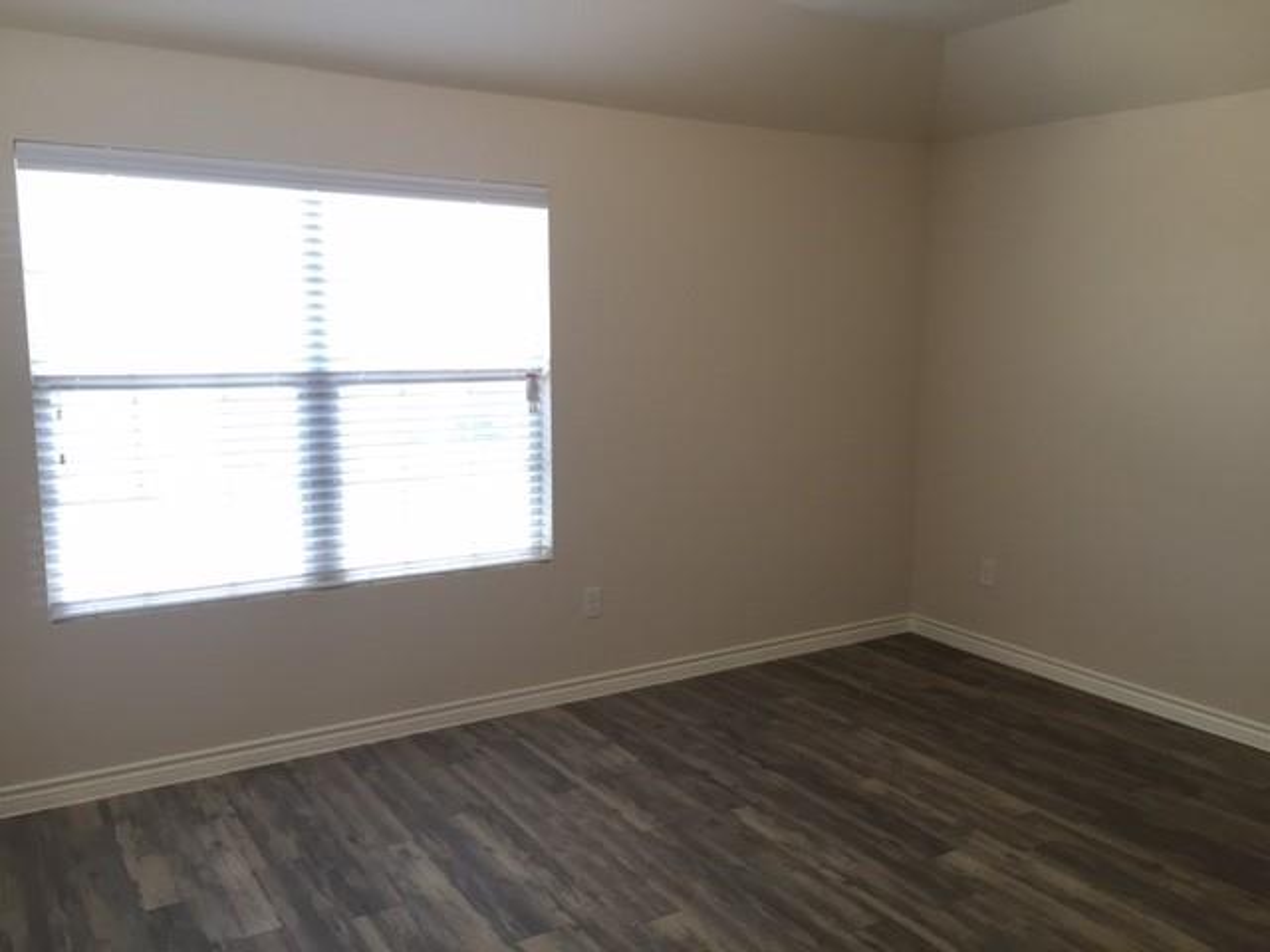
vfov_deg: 48.2
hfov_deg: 61.7
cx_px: 635
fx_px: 1064
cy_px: 476
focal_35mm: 29
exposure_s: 1/30
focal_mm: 4.15
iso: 32
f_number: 2.2
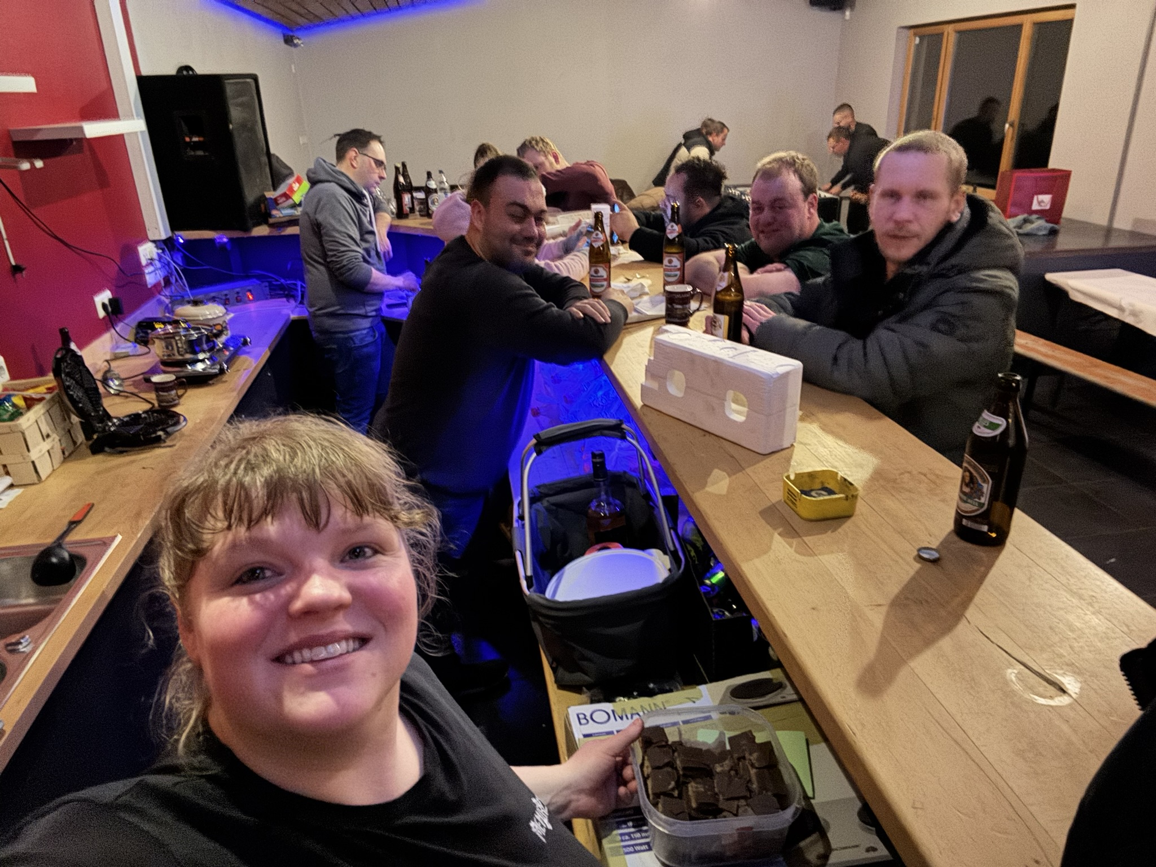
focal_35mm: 23
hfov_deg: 73.9
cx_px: 578
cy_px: 434
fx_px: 768
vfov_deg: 58.9
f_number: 1.9
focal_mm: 2.69
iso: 1250
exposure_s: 1/14
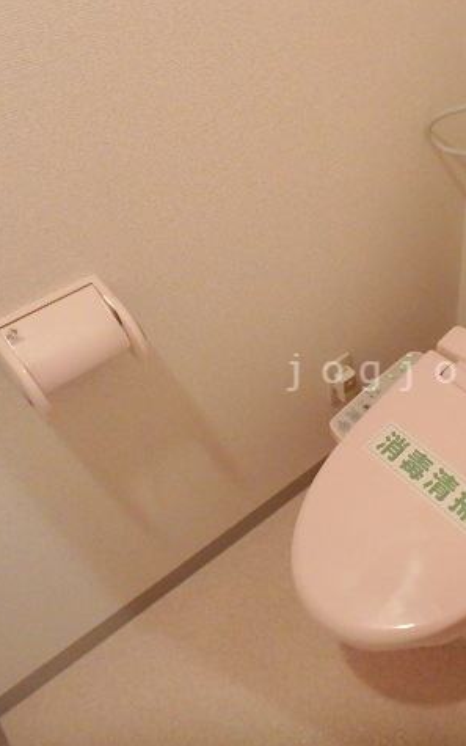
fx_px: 609
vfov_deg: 62.9
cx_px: 394
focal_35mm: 30
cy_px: 372
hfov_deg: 39.6
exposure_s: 1/30
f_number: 3.5
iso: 800
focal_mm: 3.7
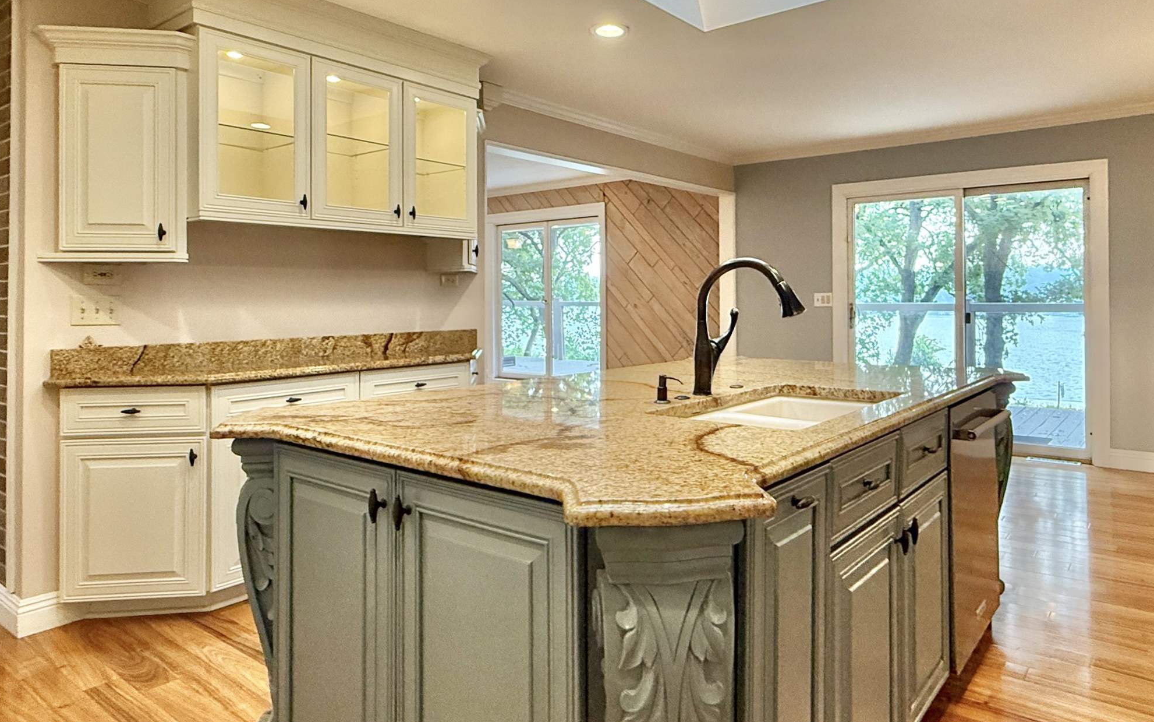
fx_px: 723
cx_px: 625
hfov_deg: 77.0
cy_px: 254
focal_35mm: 23
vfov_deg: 52.2
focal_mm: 2.22
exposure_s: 1/120
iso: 250
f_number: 2.2
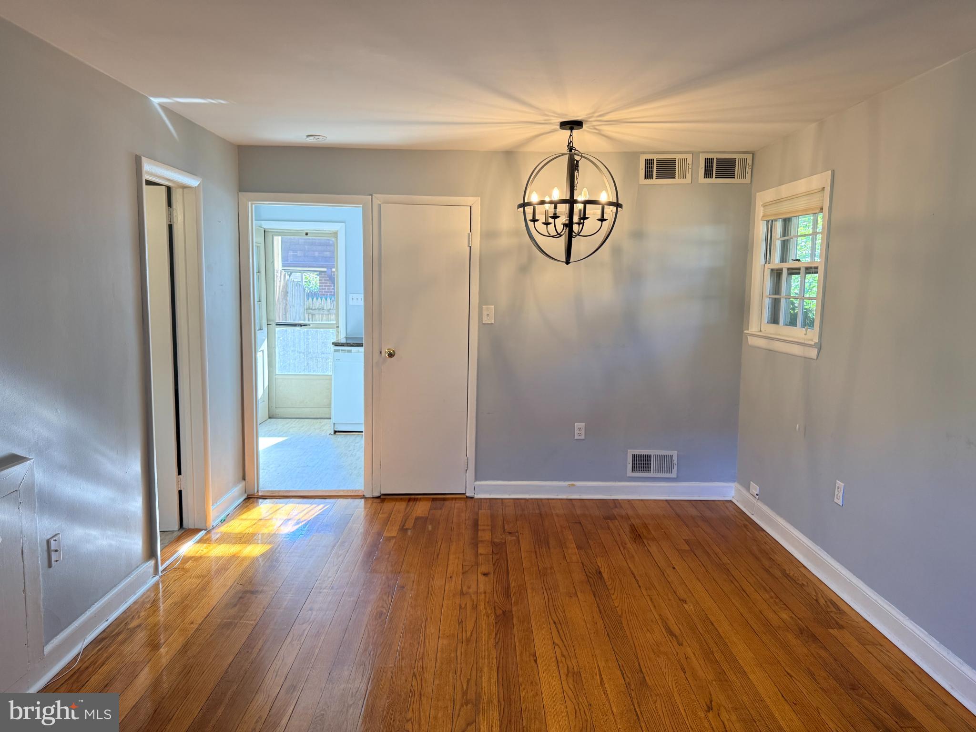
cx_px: 488
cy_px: 366
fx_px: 677
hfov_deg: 71.6
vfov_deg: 56.8
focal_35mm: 24
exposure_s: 1/120
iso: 200
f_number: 1.78
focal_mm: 6.76
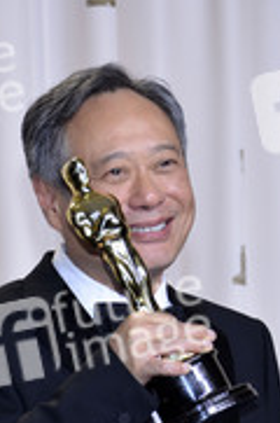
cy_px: 449
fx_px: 3970
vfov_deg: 6.1
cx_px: 158
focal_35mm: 339
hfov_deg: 4.0
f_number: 6.3
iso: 500
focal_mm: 102
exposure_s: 1/250
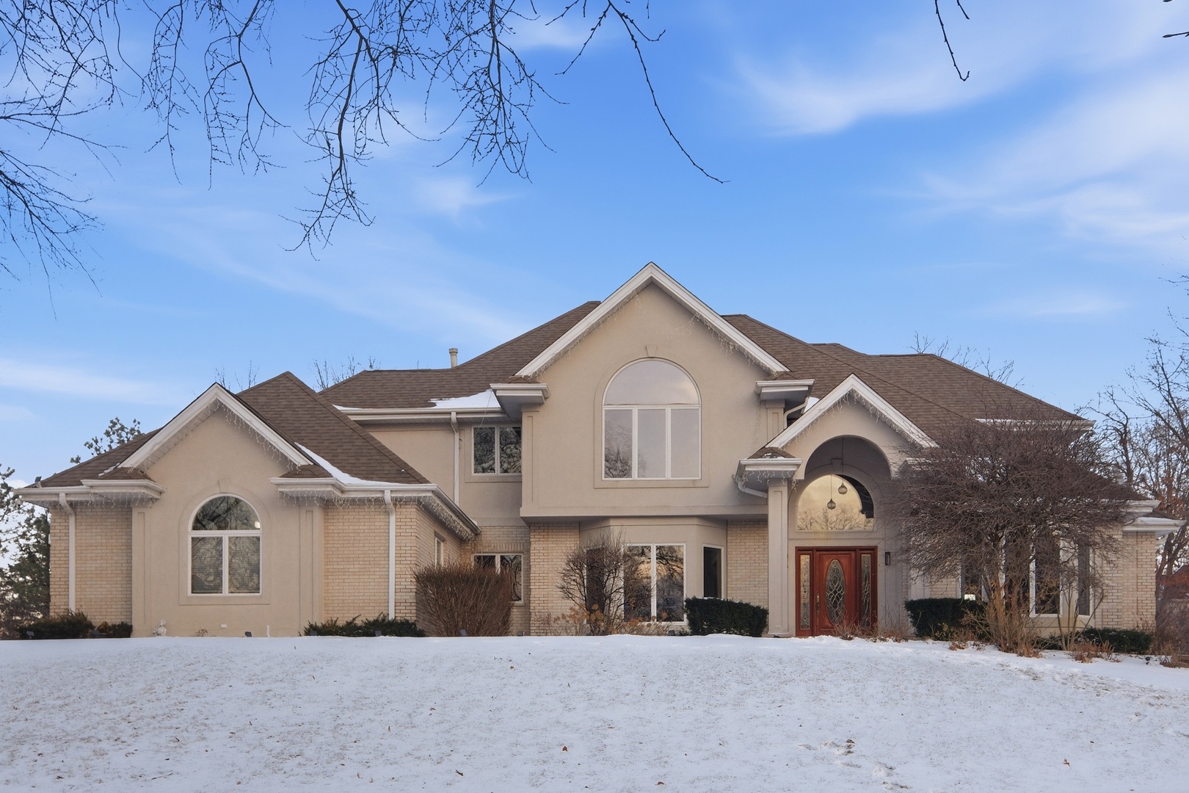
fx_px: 1189
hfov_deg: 53.1
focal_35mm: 36
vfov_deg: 36.9
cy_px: 396
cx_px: 594
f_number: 6.4
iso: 800
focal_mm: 24
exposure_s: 1/7000
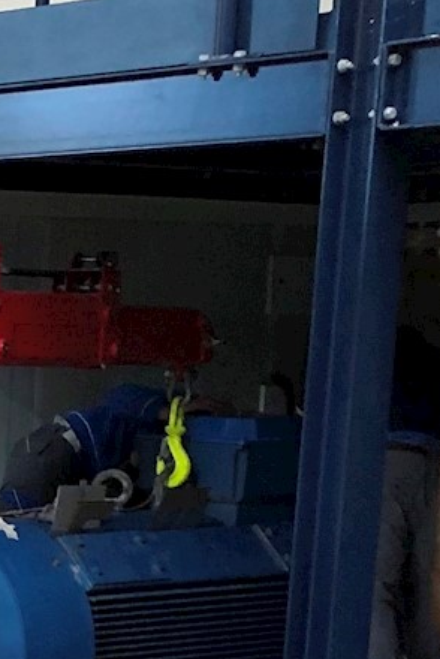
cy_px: 717
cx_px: -699
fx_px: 2324
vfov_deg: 15.7
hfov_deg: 9.4
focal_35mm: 127
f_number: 1.8
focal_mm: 3.99
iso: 40
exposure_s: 1/30
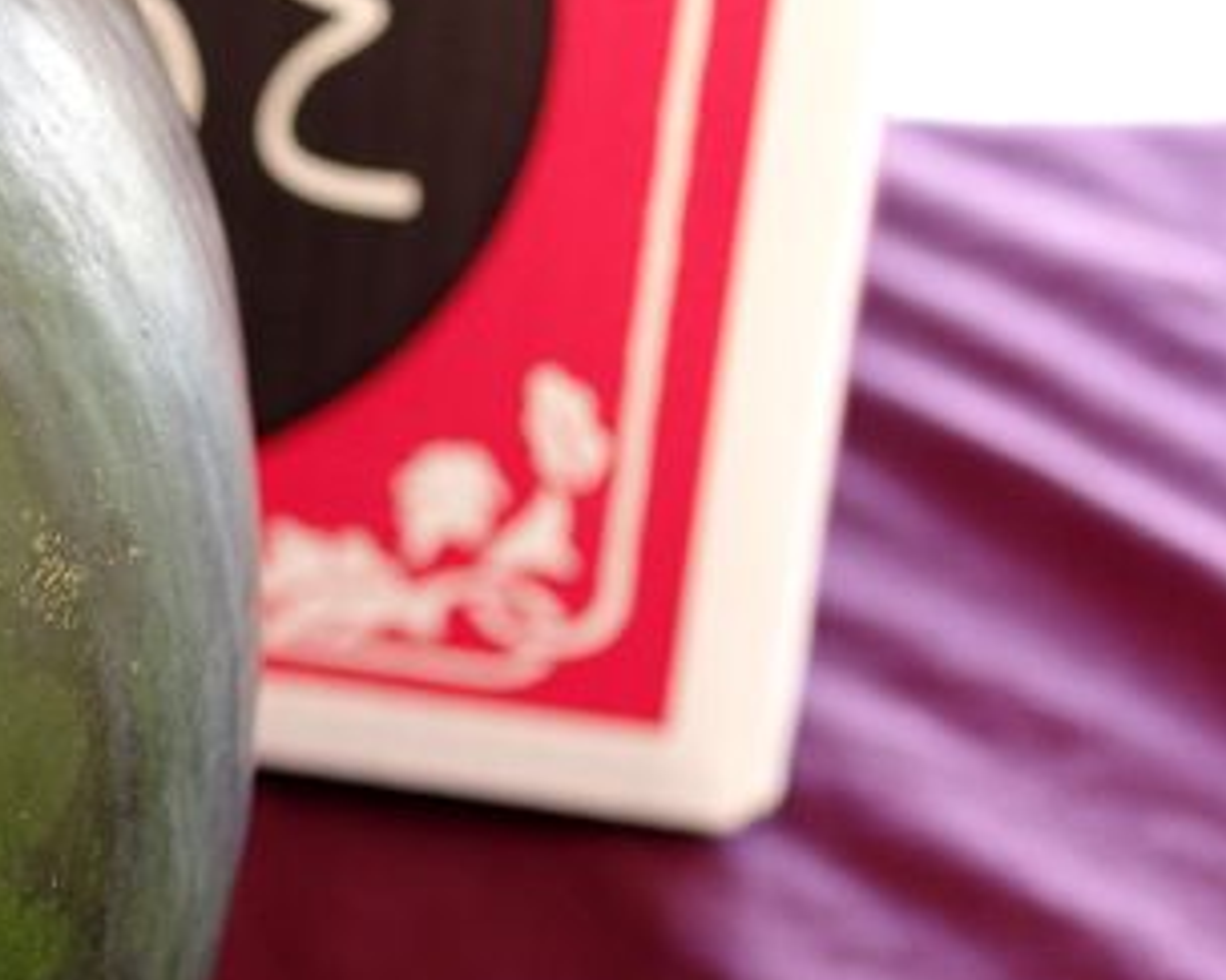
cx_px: -161
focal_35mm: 162
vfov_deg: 9.5
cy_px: 534
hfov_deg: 11.7
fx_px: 5876
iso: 800
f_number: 2.8
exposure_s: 1/100
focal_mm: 50
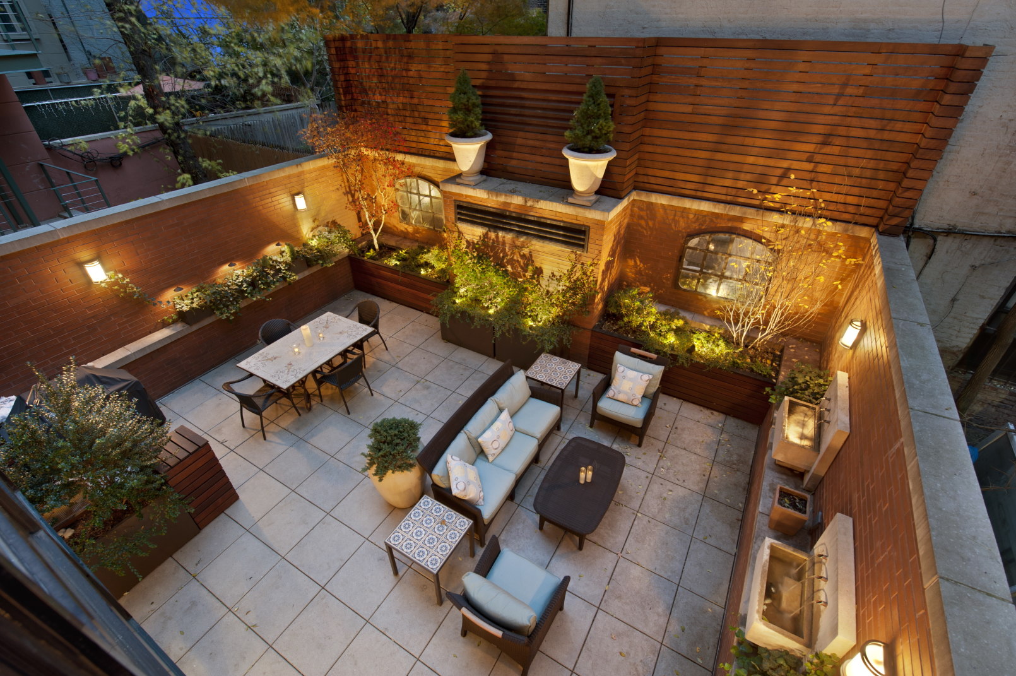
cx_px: 508
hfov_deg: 96.8
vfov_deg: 73.7
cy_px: 338
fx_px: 451
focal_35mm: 16
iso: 200
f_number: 8
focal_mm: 16
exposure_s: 4
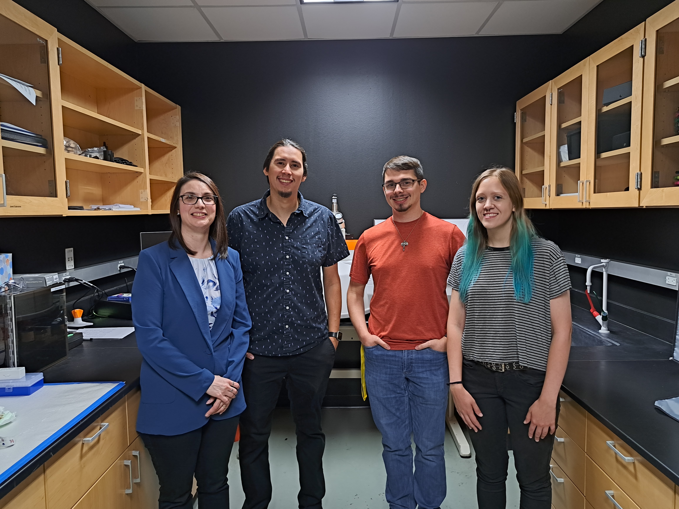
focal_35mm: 24
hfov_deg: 71.6
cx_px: 340
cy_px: 254
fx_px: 471
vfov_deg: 56.8
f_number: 1.8
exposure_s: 1/24
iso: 250
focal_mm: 5.23
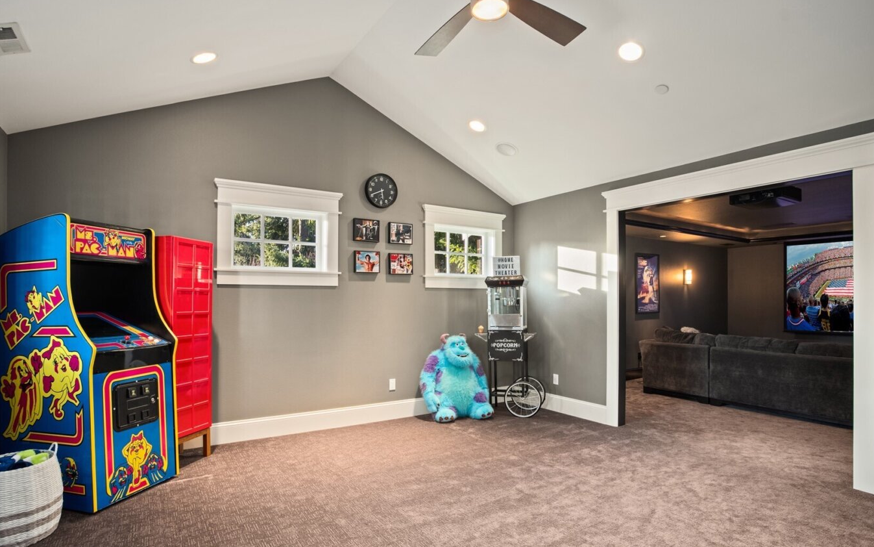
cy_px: 297
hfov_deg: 91.1
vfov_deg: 64.9
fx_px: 429
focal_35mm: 18
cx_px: 431
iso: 640
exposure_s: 1/1.25
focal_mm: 17
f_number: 8
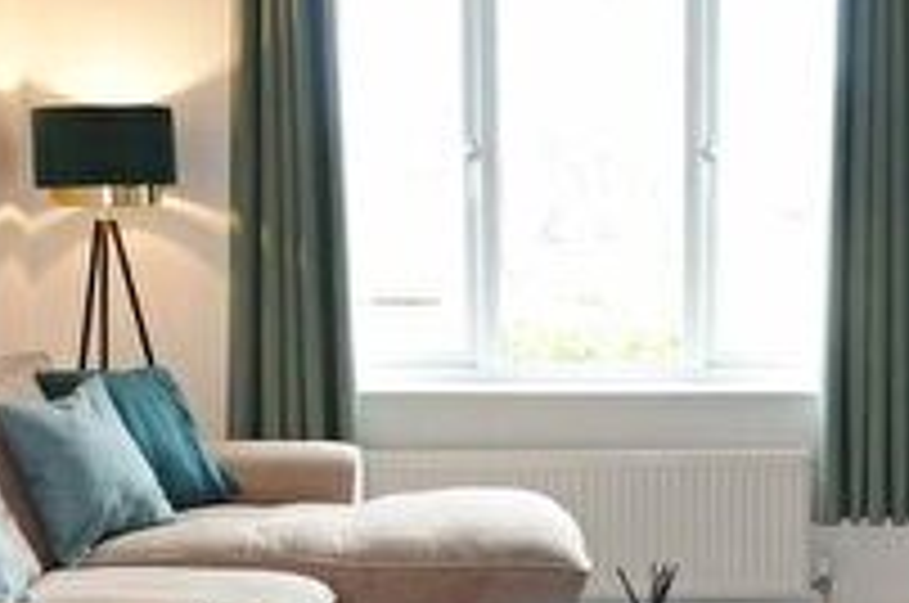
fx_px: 2092
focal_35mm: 83
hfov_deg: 24.0
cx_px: 756
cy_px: 484
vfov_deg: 16.3
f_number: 2.5
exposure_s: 1/30
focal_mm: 8.8
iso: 125
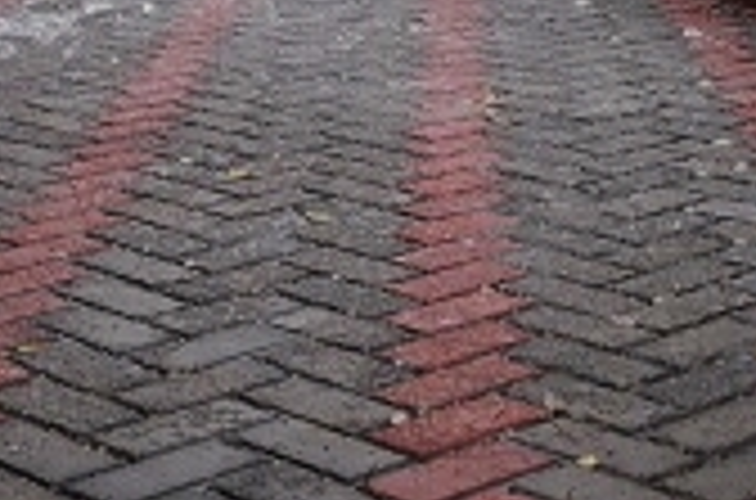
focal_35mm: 100
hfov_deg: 20.5
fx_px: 2094
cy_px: 27
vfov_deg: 13.5
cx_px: 418
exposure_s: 1/200
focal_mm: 16
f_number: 4.5
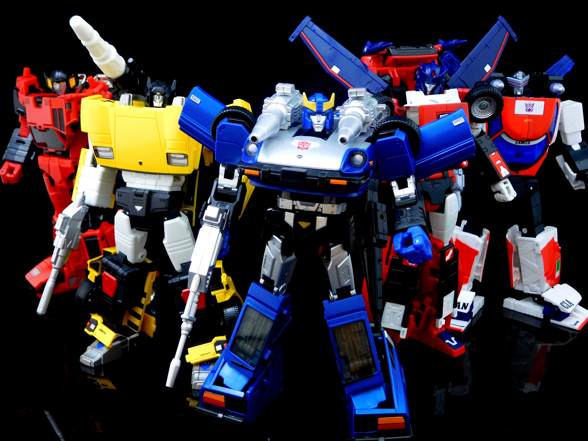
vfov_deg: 32.2
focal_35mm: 45
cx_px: 294
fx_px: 764
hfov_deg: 42.1
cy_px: 220
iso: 200
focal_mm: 8
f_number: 4
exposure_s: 1
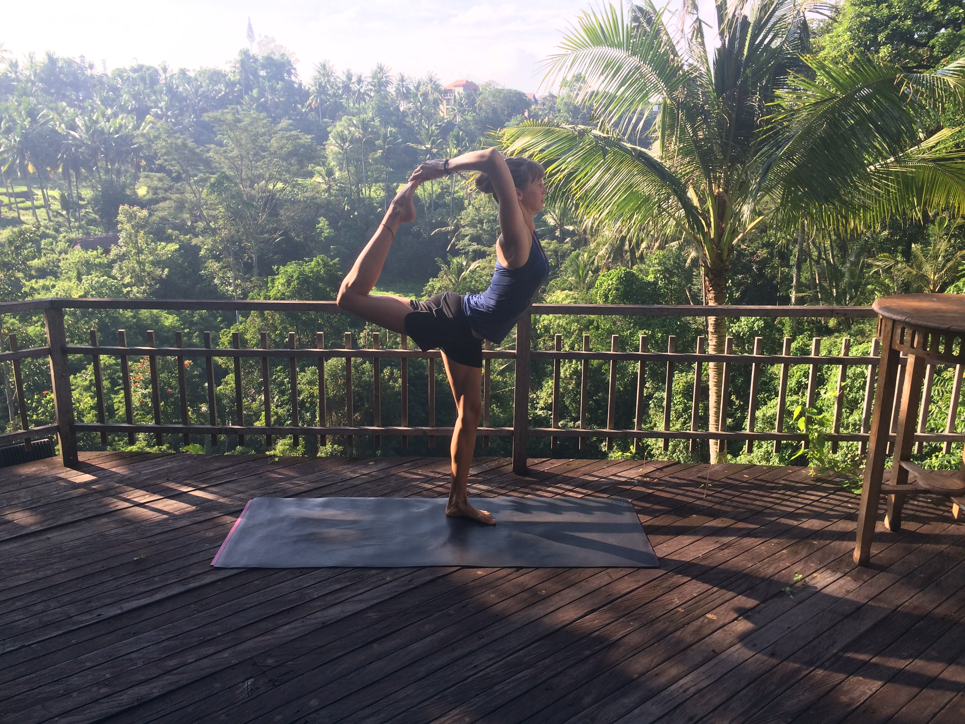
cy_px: 362
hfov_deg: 61.7
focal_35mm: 29
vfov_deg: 48.2
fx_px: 808
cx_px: 482
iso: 32
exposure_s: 1/526
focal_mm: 4.15
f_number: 2.2
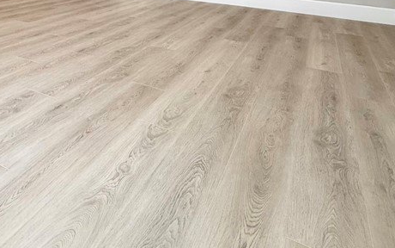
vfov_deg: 31.6
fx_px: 355
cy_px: -54
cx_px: 106
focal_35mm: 33
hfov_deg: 55.7
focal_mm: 2.22
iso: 160
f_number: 2.2
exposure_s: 1/120
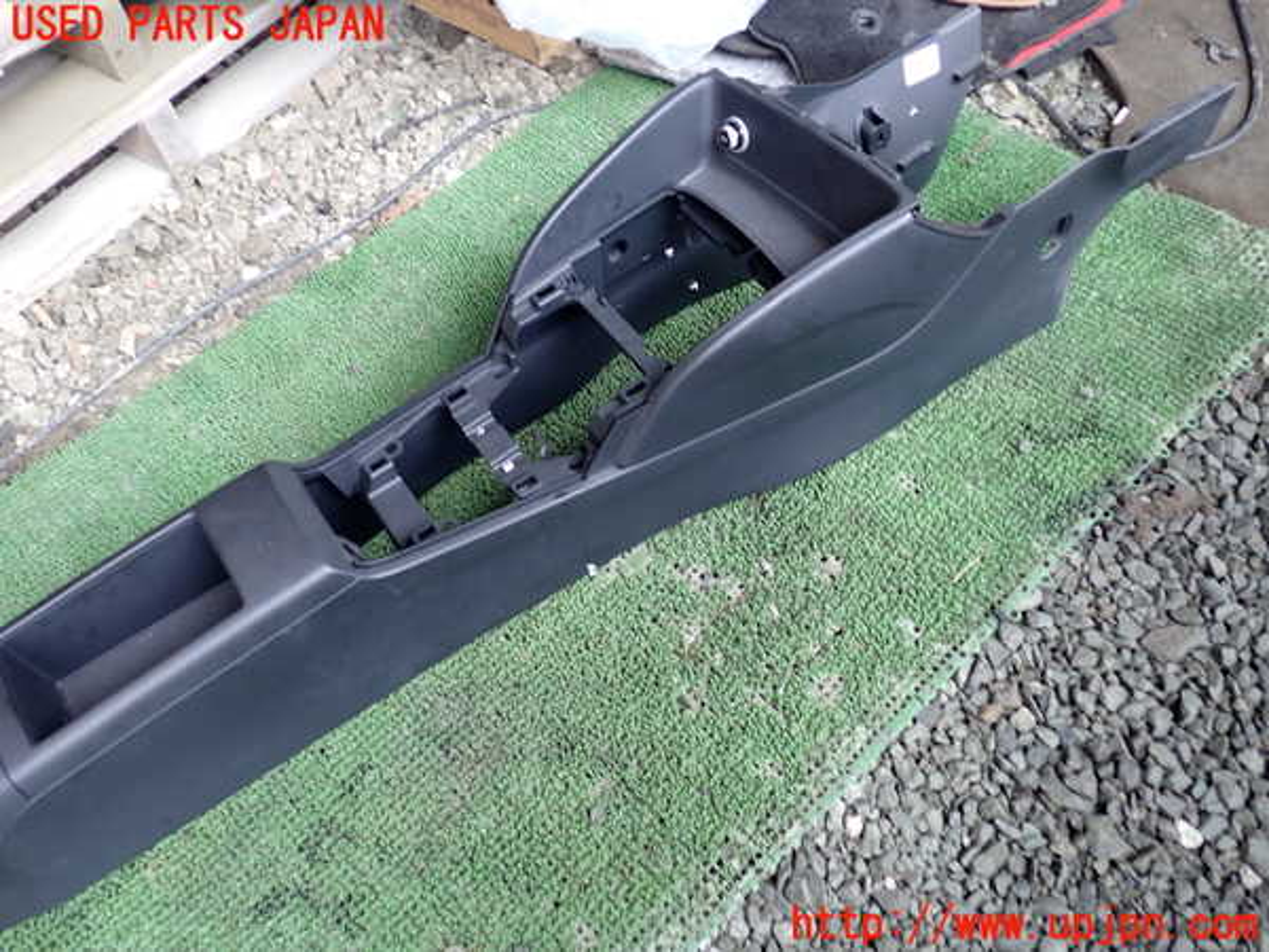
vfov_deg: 46.8
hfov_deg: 60.0
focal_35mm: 30
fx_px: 1100
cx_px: 634
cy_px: 476
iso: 200
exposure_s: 1/40
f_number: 2.3
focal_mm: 5.4
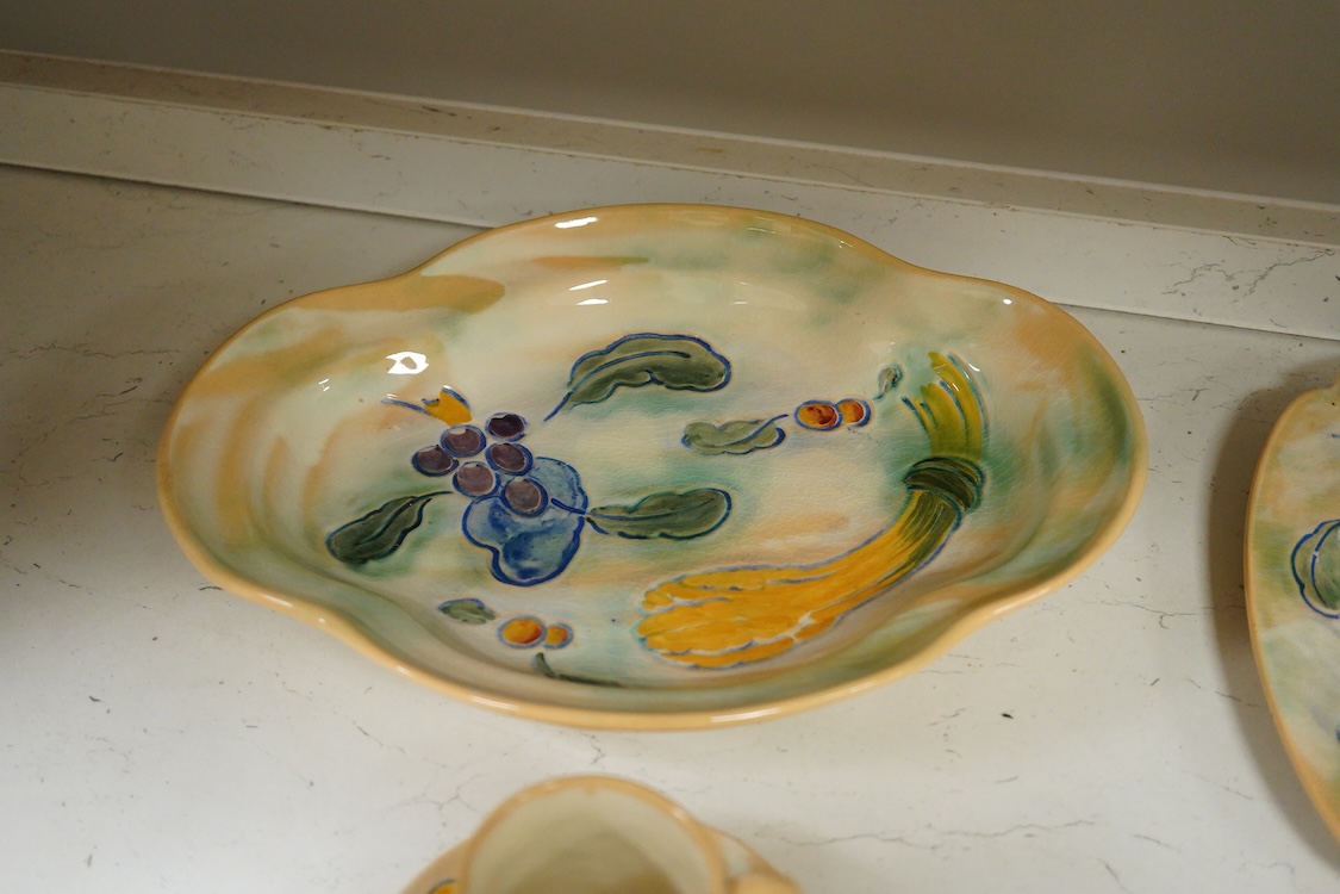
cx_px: 670
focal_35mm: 45
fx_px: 1675
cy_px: 447
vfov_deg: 29.9
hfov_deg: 43.6
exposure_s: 1/160
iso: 2500
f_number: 3.5
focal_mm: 30
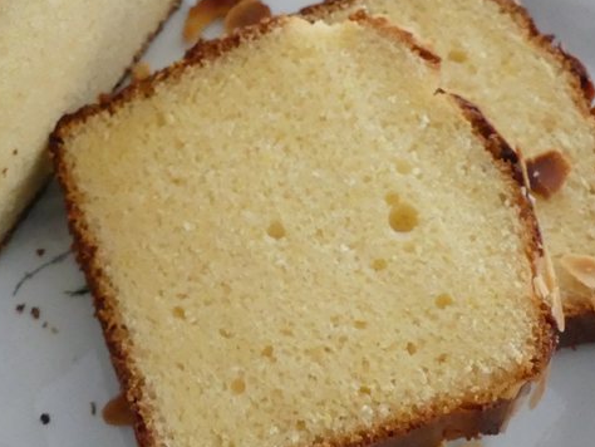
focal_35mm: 54
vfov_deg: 26.8
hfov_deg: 35.0
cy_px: 128
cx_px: 169
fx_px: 929
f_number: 2.8
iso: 1250
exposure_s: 1/60
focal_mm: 4.5
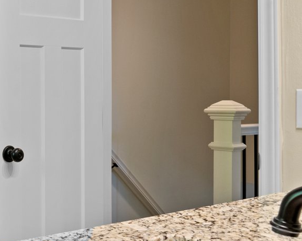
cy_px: 117
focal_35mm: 50
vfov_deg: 30.2
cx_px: -141
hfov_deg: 27.2
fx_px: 447
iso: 400
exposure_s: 1/4
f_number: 7.1
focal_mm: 15
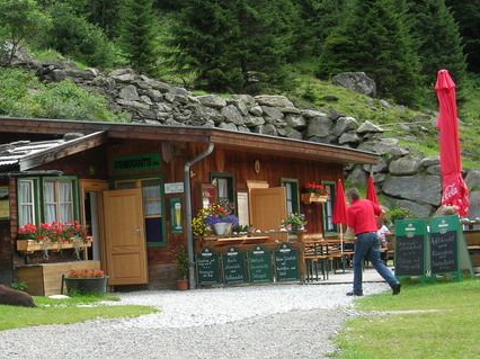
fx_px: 1192
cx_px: 152
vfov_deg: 17.1
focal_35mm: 86
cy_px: 189
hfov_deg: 22.7
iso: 64
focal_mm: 12.7
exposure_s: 1/92.4
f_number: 5.9
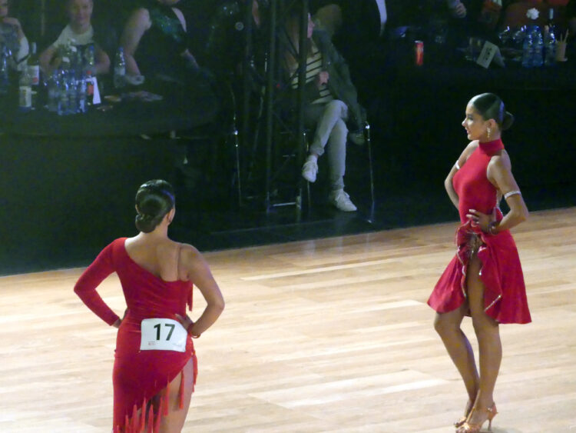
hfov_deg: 6.3
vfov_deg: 4.7
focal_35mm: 316
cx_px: 288
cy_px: 216
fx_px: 5260
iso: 3200
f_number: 2.8
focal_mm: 56.9
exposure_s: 1/80
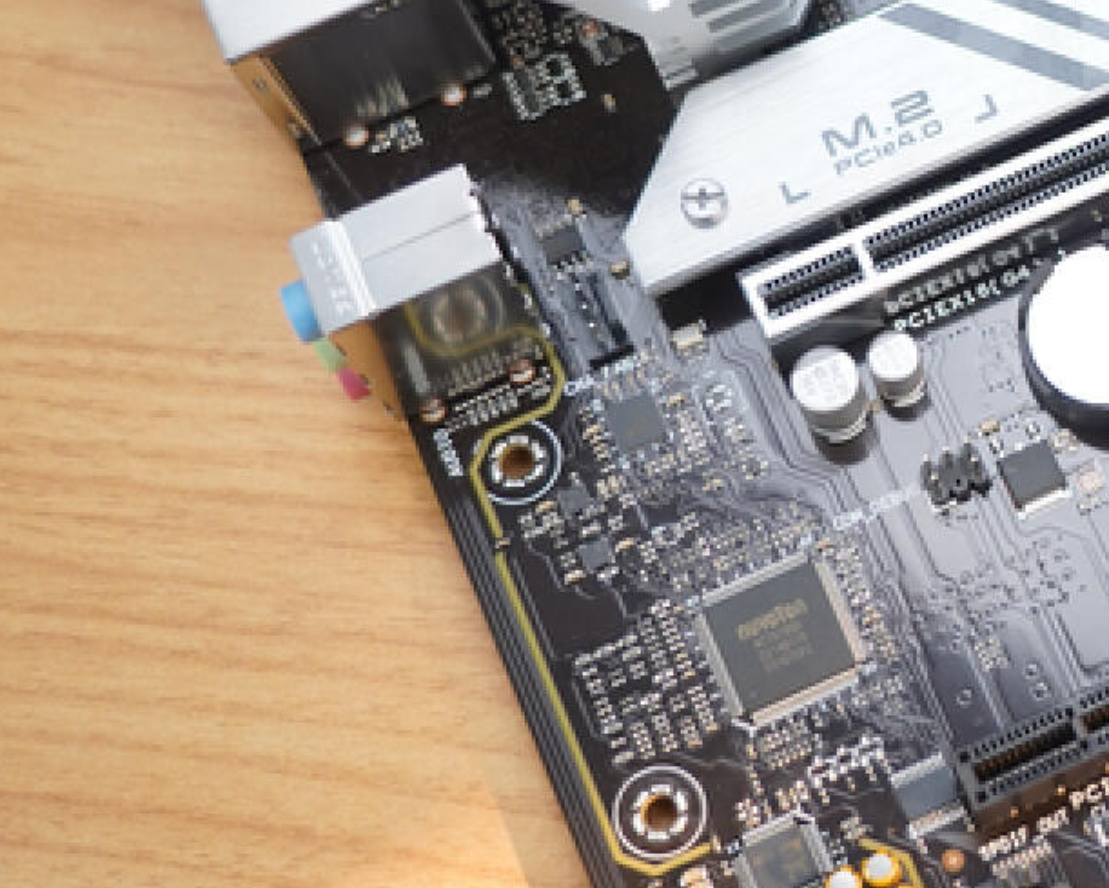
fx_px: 3513
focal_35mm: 107
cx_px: 1200
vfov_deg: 14.3
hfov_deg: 17.4
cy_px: 123
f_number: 4
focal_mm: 43
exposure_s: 1/100
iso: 400
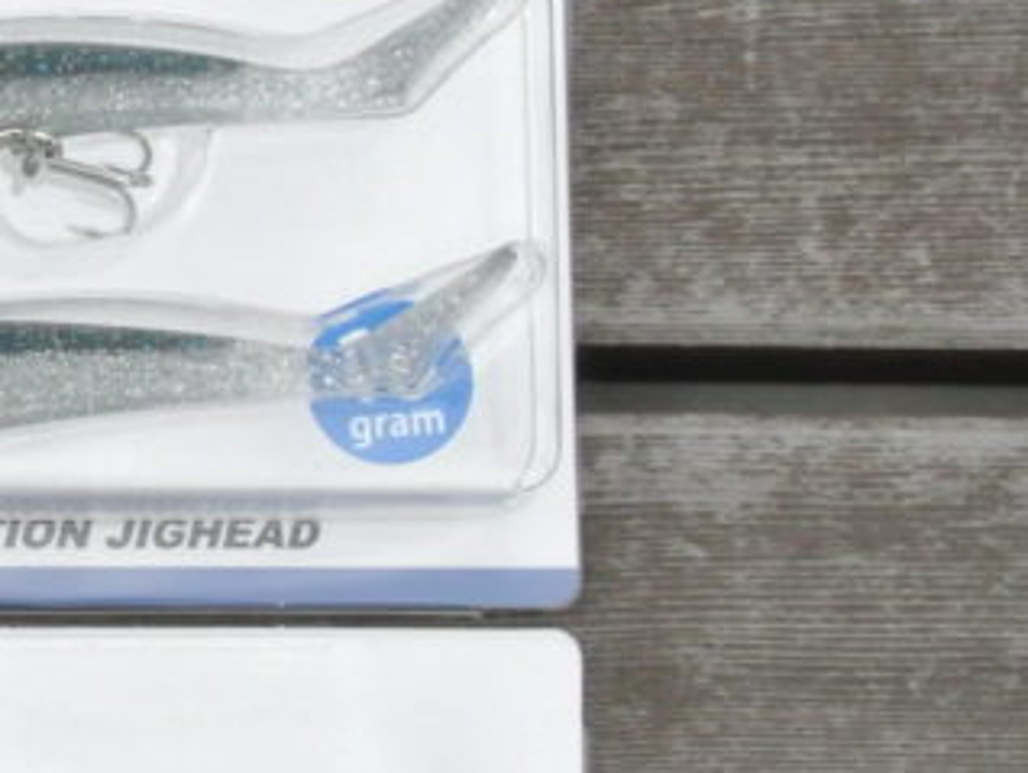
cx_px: -569
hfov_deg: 11.9
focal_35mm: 158
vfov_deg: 9.4
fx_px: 4696
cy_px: 595
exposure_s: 1/2500
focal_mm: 18.9
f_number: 9
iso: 1600
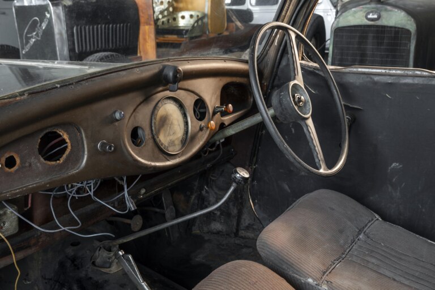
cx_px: 218
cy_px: 145
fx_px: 471
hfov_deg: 49.6
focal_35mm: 39
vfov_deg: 34.2
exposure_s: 3
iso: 100
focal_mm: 39
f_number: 10
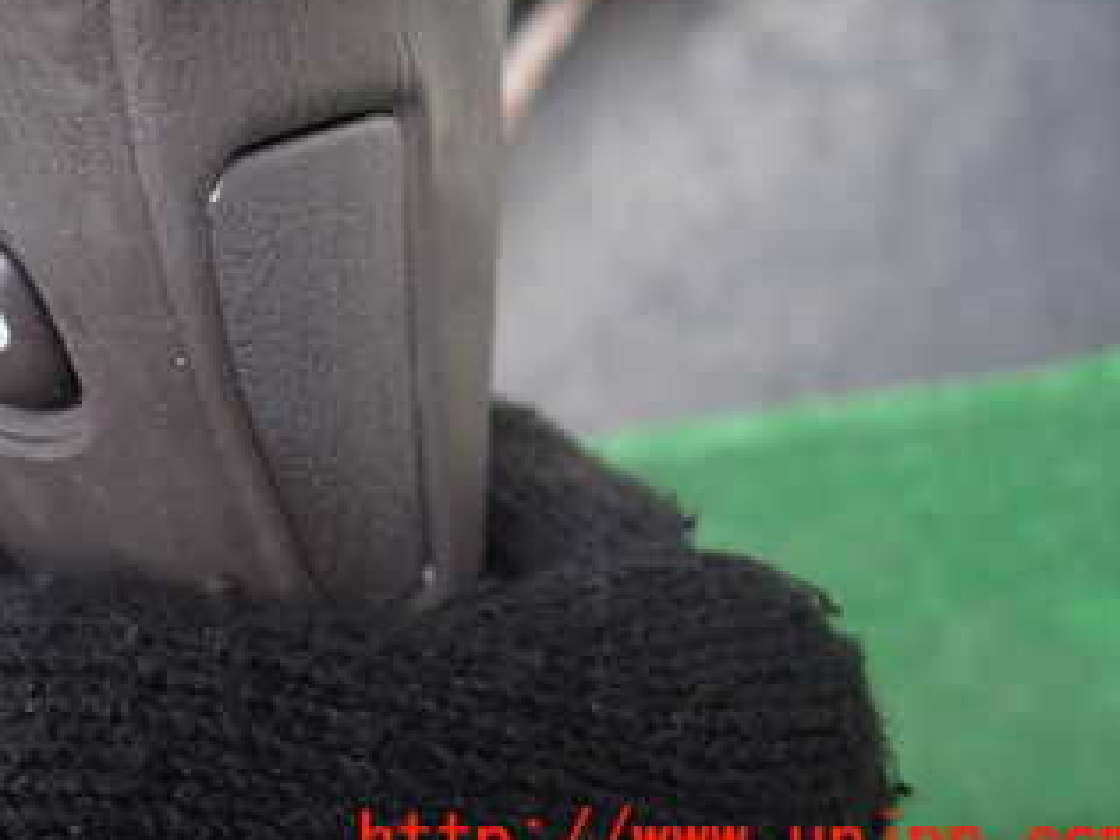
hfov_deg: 32.0
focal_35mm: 57
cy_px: 92
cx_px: 96
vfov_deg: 24.9
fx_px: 1844
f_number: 2.3
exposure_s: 1/60
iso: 200
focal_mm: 5.4
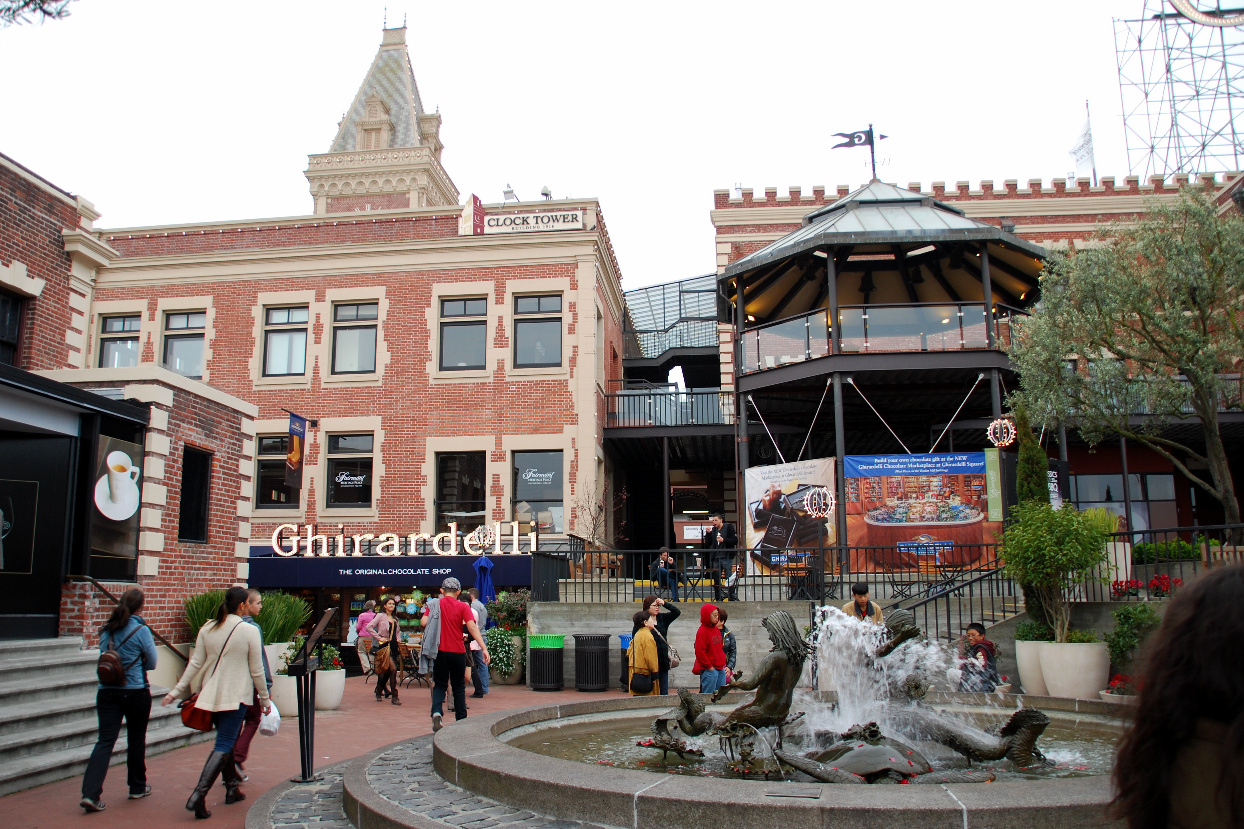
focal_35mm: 28
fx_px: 967
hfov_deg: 65.5
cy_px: 409
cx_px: 609
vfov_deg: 46.4
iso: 200
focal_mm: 18
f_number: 4
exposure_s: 1/60
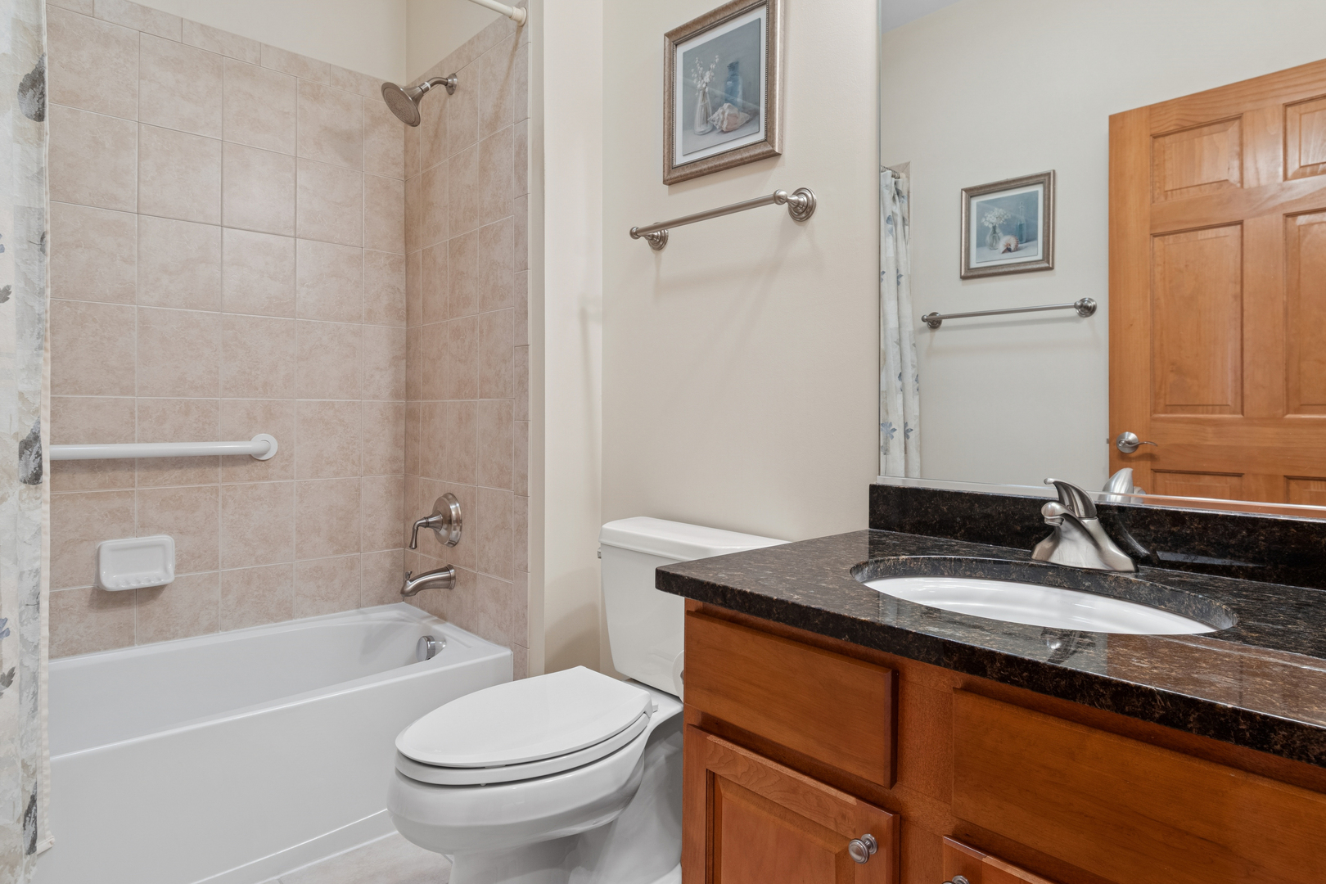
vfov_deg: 63.2
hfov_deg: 85.4
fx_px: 718
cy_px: 442
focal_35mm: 20
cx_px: 663
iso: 320
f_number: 8
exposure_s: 1/4
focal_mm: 13
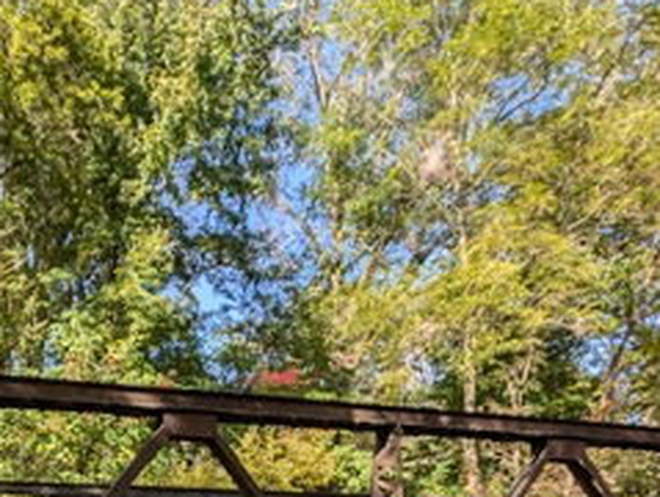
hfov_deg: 52.3
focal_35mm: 32
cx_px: 113
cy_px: 561
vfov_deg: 36.6
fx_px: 611
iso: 36
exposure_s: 1/397
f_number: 1.95
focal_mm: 2.23
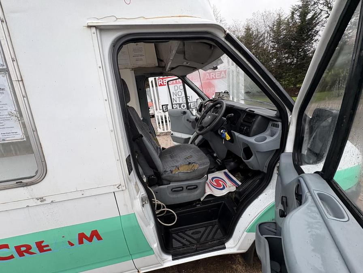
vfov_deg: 85.7
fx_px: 147
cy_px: 136
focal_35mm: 14
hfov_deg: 102.1
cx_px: 182
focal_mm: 2.22
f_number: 2.2
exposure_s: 1/99
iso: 80
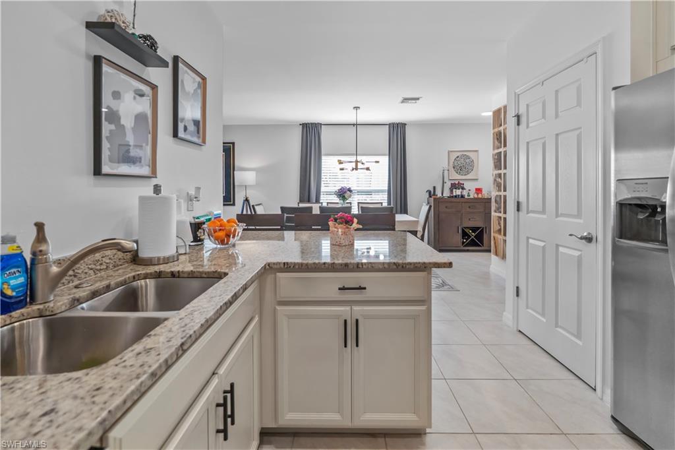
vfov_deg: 73.7
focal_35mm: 16
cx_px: 338
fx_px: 300
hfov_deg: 96.8
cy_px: 225
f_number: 4
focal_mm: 16
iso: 640
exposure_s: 1/160
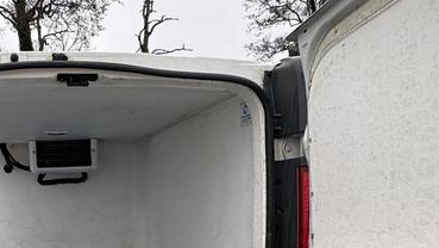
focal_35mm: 37
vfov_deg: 29.5
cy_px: 259
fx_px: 431
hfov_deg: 50.6
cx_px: 86
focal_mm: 2.22
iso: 64
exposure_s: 1/136
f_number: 2.2
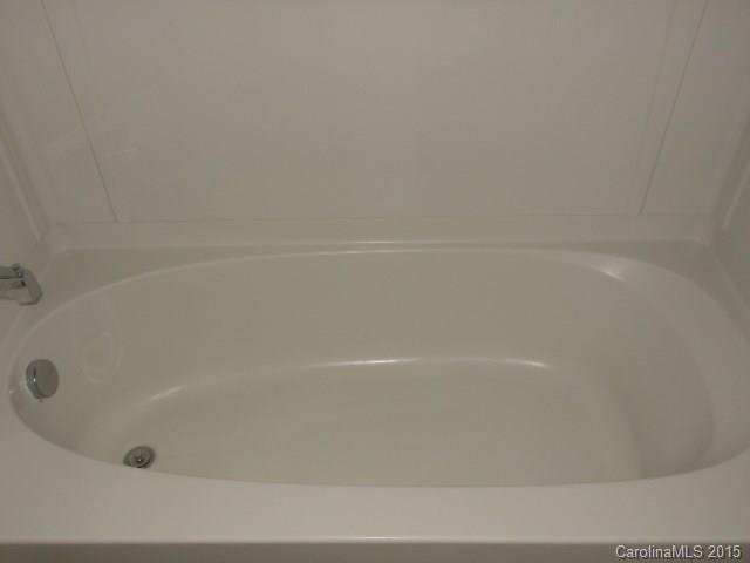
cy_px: 282
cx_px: 375
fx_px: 715
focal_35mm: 33
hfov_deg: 55.4
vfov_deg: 42.9
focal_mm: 5.9
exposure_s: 1/25
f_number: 4
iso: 200
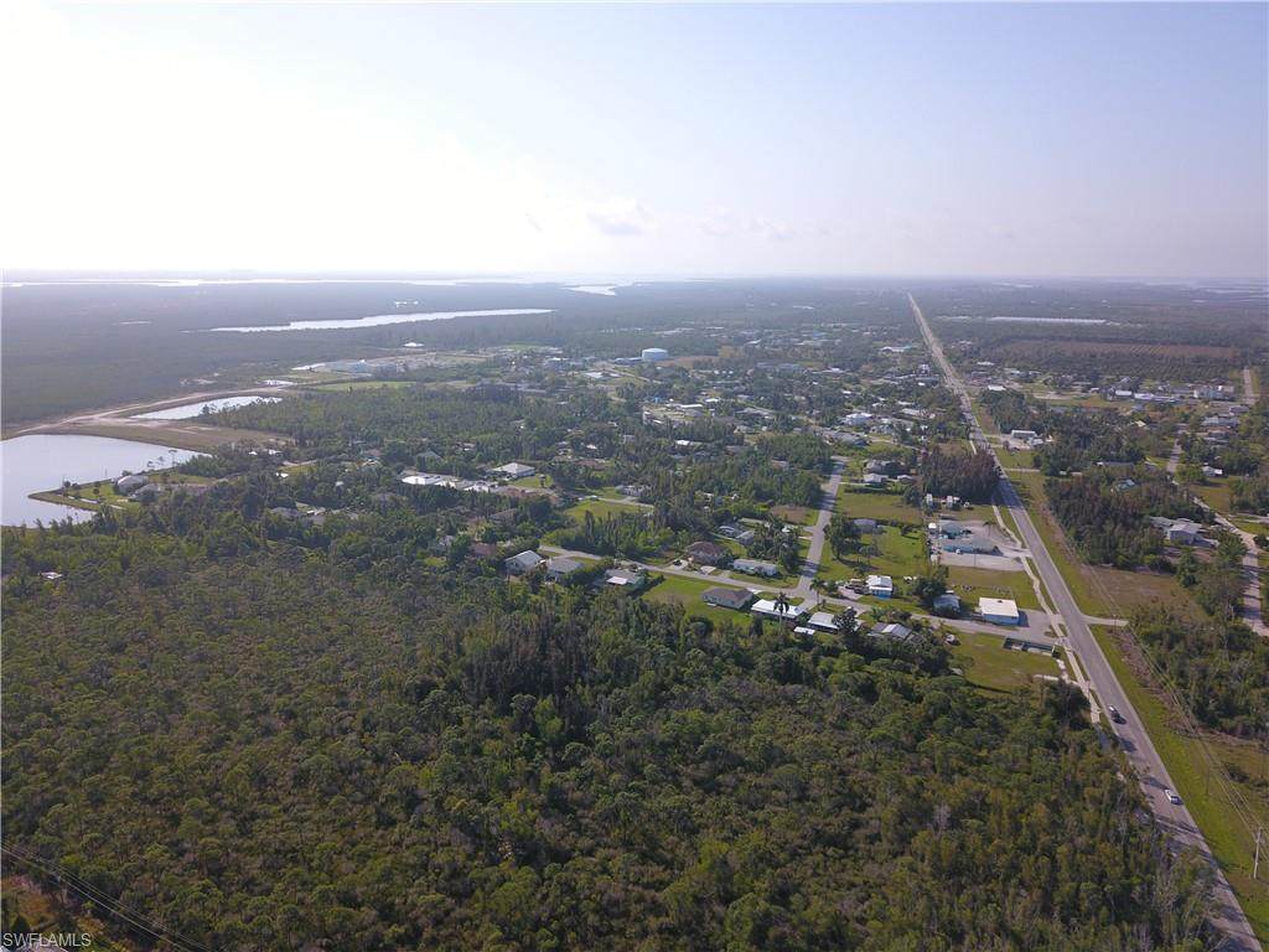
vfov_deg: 53.1
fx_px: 953
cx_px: 634
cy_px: 476
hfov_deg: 67.3
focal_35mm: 26
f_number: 2.2
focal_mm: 4.73
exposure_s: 1/1429
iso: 100
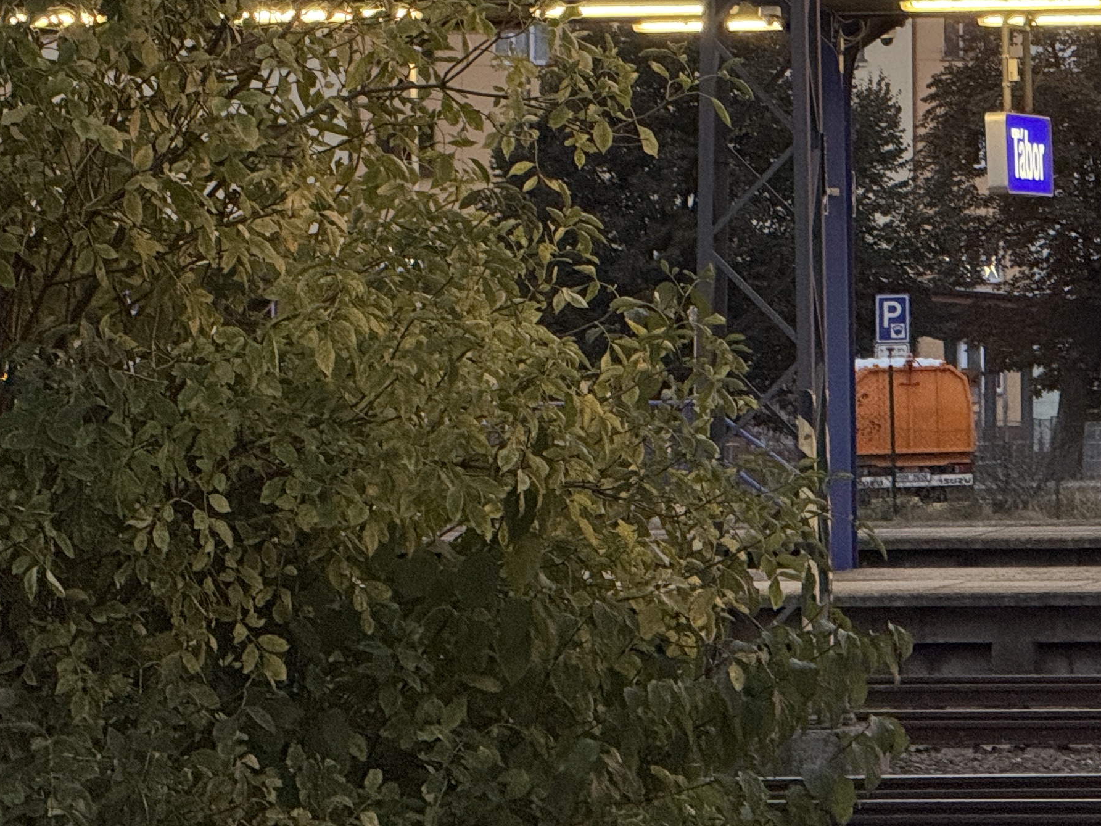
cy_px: 38
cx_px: 1128
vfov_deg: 5.5
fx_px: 8620
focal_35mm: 271
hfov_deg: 7.3
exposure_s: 1/90
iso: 250
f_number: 2.8
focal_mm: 15.66
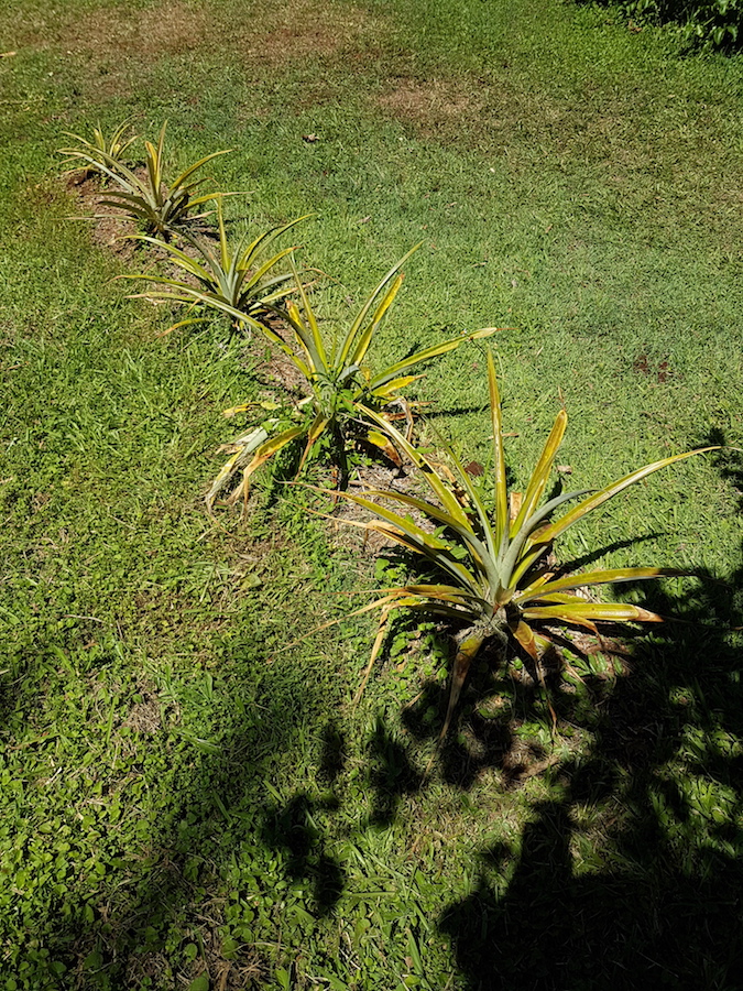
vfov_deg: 67.3
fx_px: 744
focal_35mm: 26
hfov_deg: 53.1
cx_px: 372
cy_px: 496
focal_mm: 4.2
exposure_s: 1/2448
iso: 40
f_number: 1.7
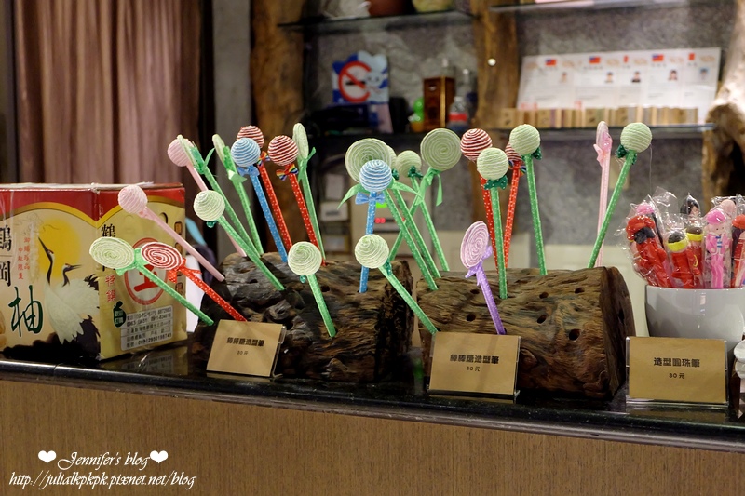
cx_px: 372
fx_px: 972
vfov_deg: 28.6
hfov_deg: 41.9
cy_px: 248
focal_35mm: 47
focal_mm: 31
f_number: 4.7
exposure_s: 1/14
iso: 3200
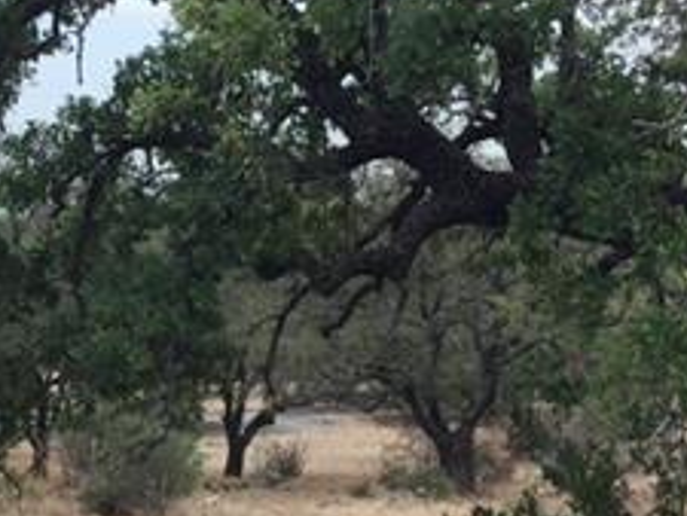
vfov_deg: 16.7
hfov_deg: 22.1
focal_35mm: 88
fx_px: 1747
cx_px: 192
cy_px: 400
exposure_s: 1/776
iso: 25
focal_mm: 3.3
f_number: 2.4
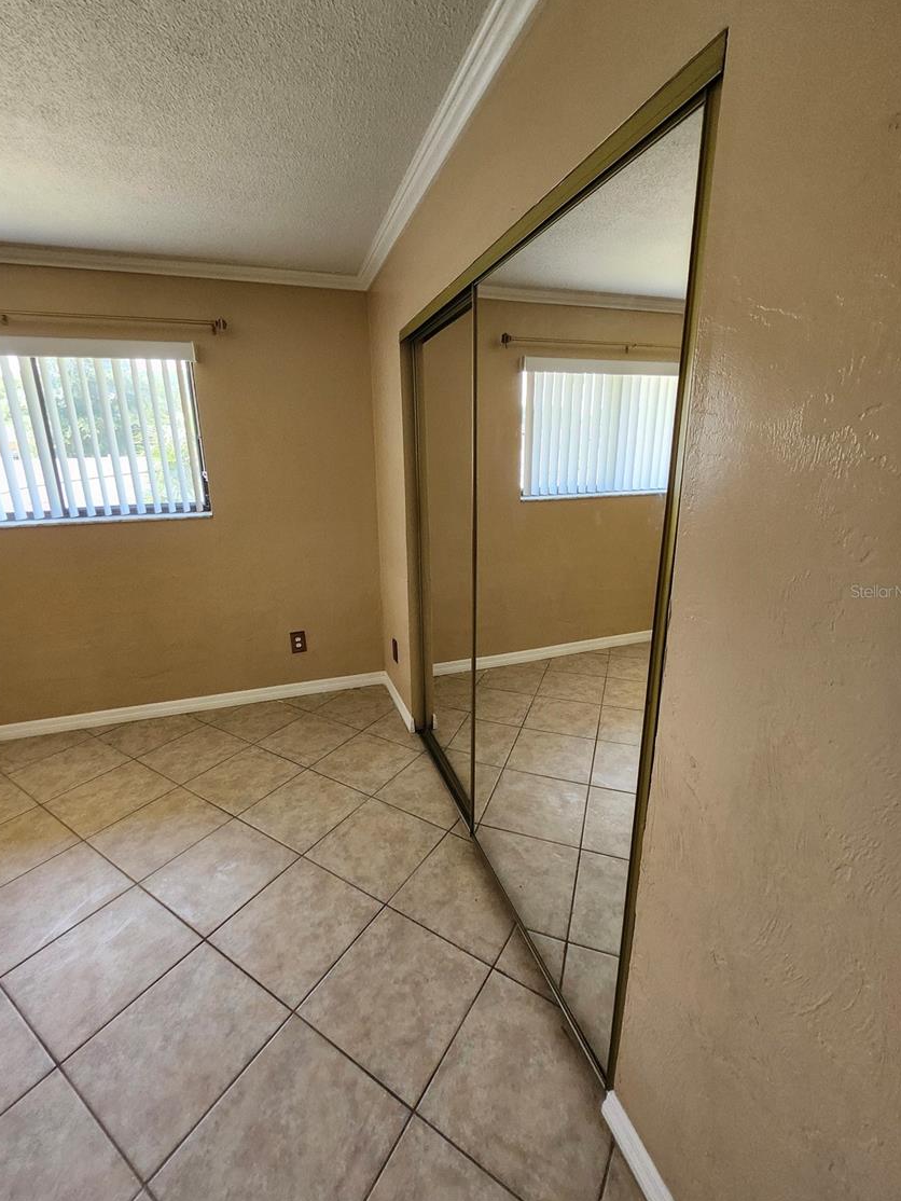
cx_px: 442
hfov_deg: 85.7
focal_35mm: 14
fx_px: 486
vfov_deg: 102.0
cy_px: 591
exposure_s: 1/60
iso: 400
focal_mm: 1.74
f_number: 2.2
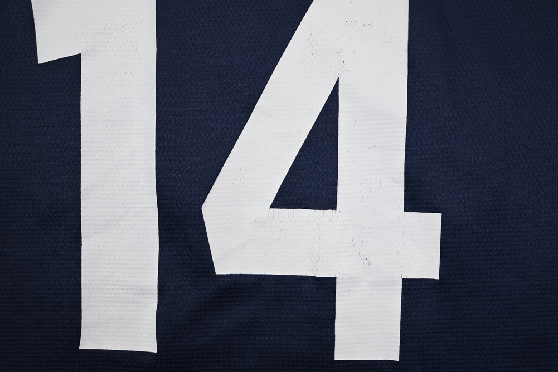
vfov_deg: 32.7
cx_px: 279
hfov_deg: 47.4
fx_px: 636
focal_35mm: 41
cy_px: 186
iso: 200
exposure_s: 1/100
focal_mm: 41
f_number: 5.6
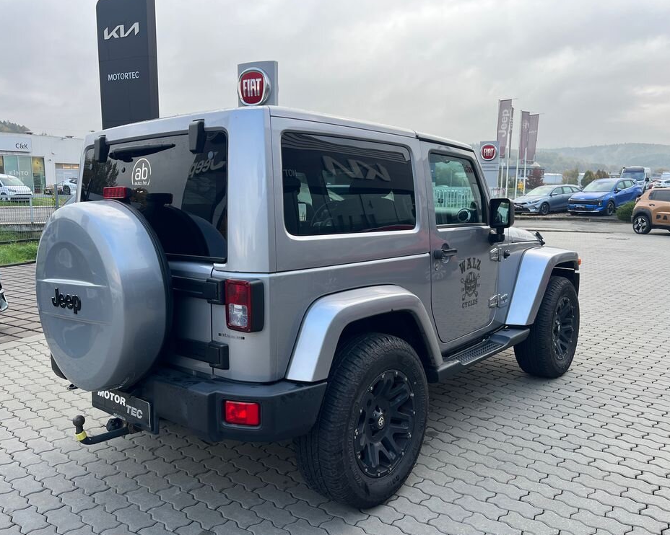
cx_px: 320
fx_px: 555
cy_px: 268
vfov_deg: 51.5
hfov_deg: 62.2
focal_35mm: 28
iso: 40
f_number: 1.6
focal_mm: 5.1
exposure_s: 1/293
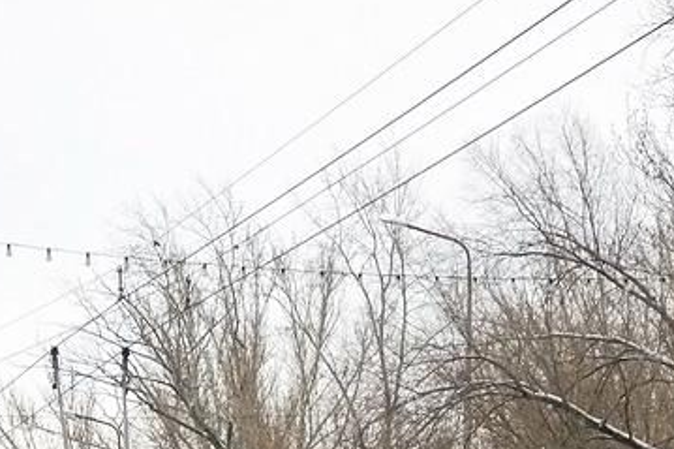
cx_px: 349
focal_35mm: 234
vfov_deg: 5.8
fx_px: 4379
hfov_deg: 8.8
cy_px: 710
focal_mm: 25.93
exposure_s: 1/500
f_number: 4
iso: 200
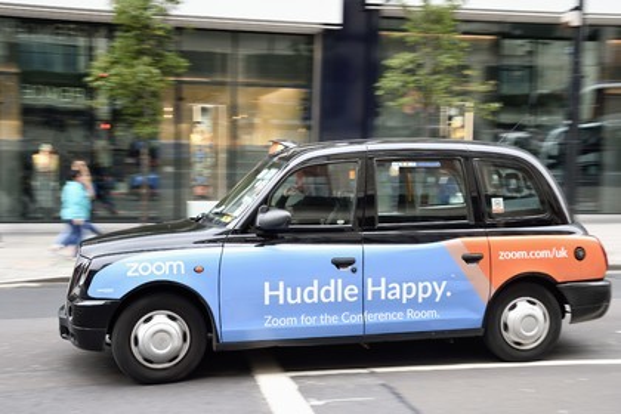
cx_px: 310
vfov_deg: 29.2
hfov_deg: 42.7
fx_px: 793
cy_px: 207
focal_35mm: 46
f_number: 6.3
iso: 400
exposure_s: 1/80
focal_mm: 46
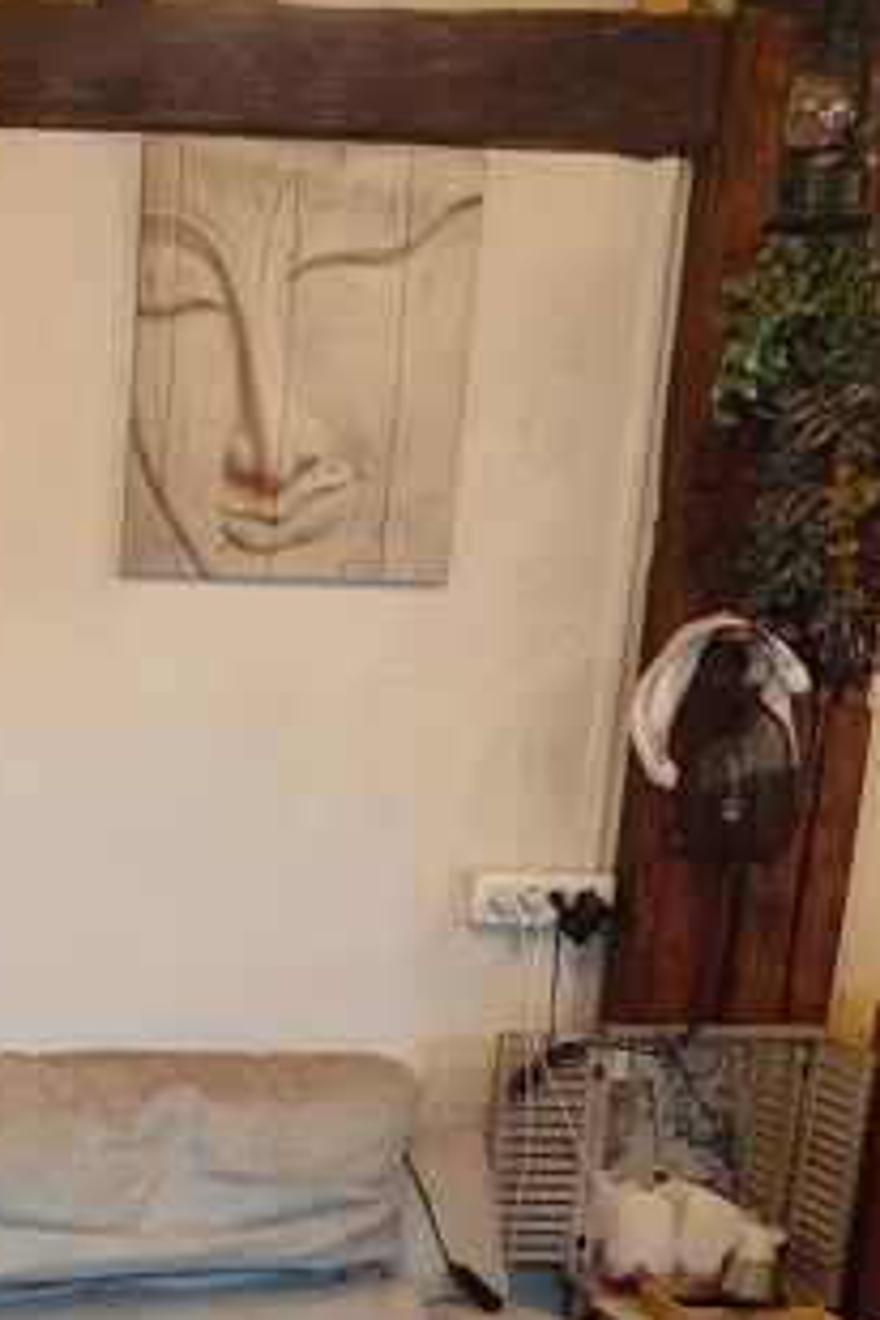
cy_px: 1205
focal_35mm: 56
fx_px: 2053
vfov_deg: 33.6
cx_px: -64
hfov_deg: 22.9
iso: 998
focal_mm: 4.74
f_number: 1.79
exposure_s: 1/33
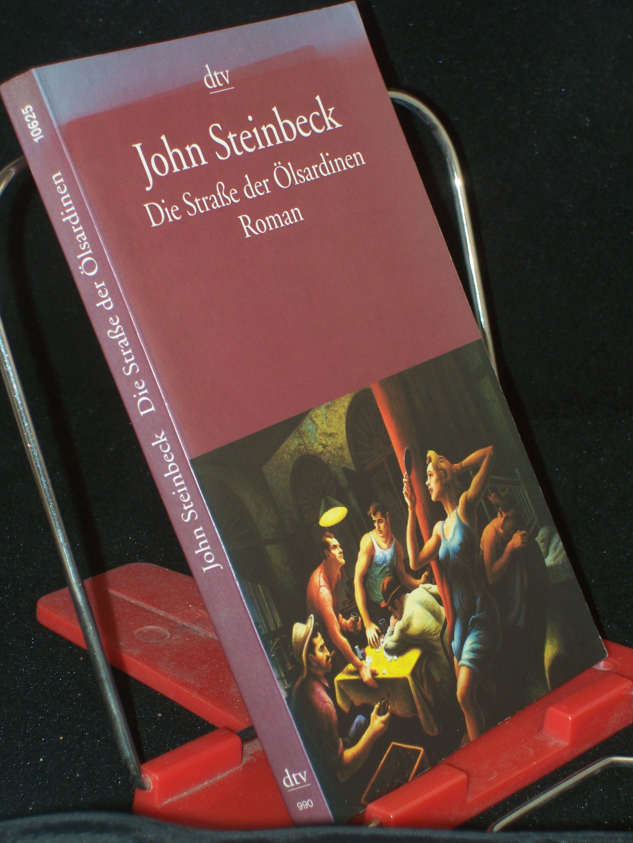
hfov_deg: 14.5
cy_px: 422
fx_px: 2484
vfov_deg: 19.2
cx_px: 316
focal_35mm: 102
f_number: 4.6
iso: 80
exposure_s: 1/100
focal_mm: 16.8
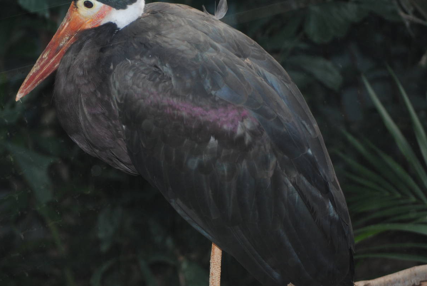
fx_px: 1710
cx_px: 169
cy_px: 154
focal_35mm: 144
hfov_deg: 14.2
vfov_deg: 9.6
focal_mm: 72
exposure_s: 1/60
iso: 200
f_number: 4.2
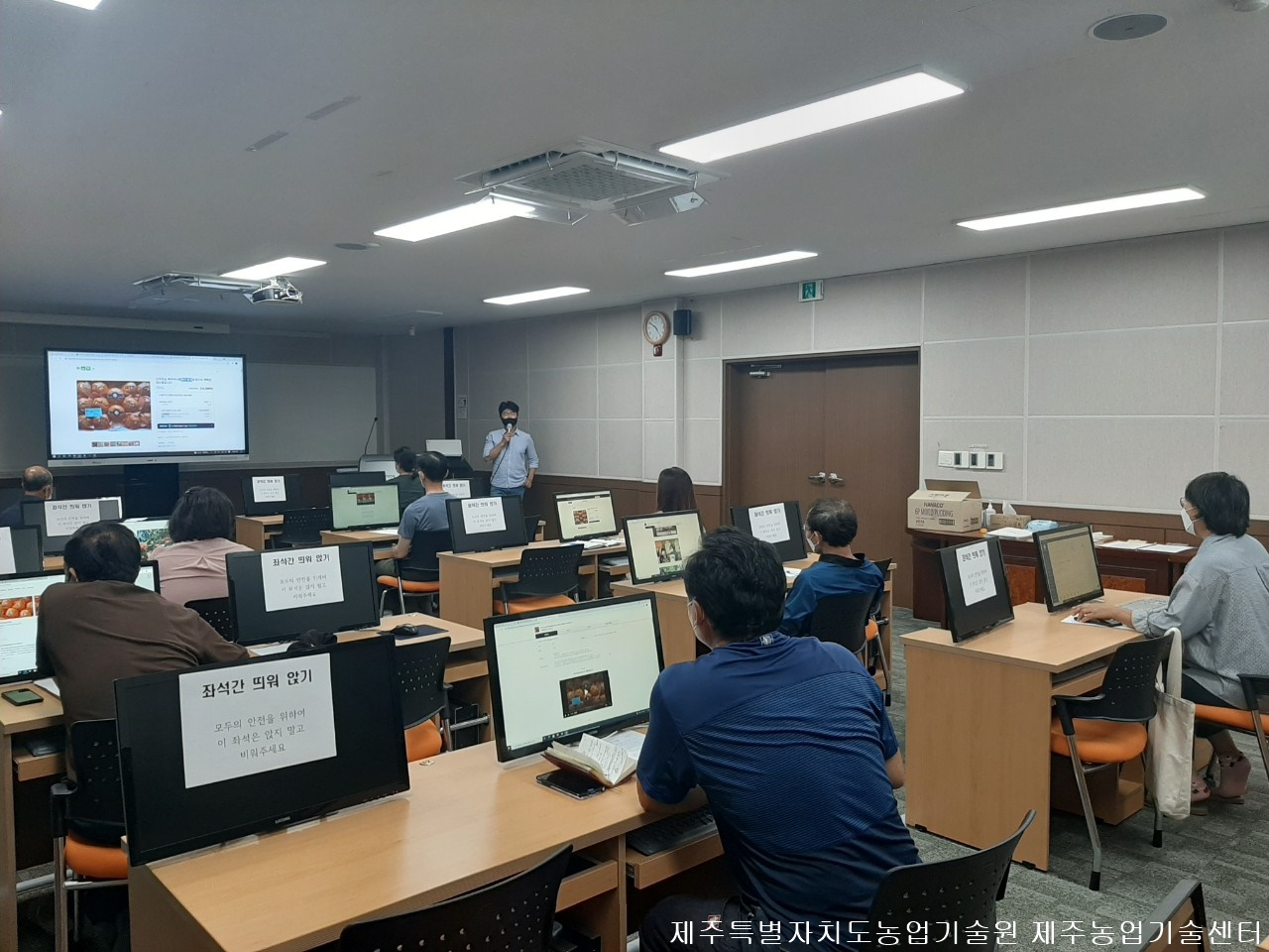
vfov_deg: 53.1
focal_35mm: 26
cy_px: 476
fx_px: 953
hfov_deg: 67.3
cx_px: 634
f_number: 1.7
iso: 80
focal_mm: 3.93
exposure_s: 1/60.2
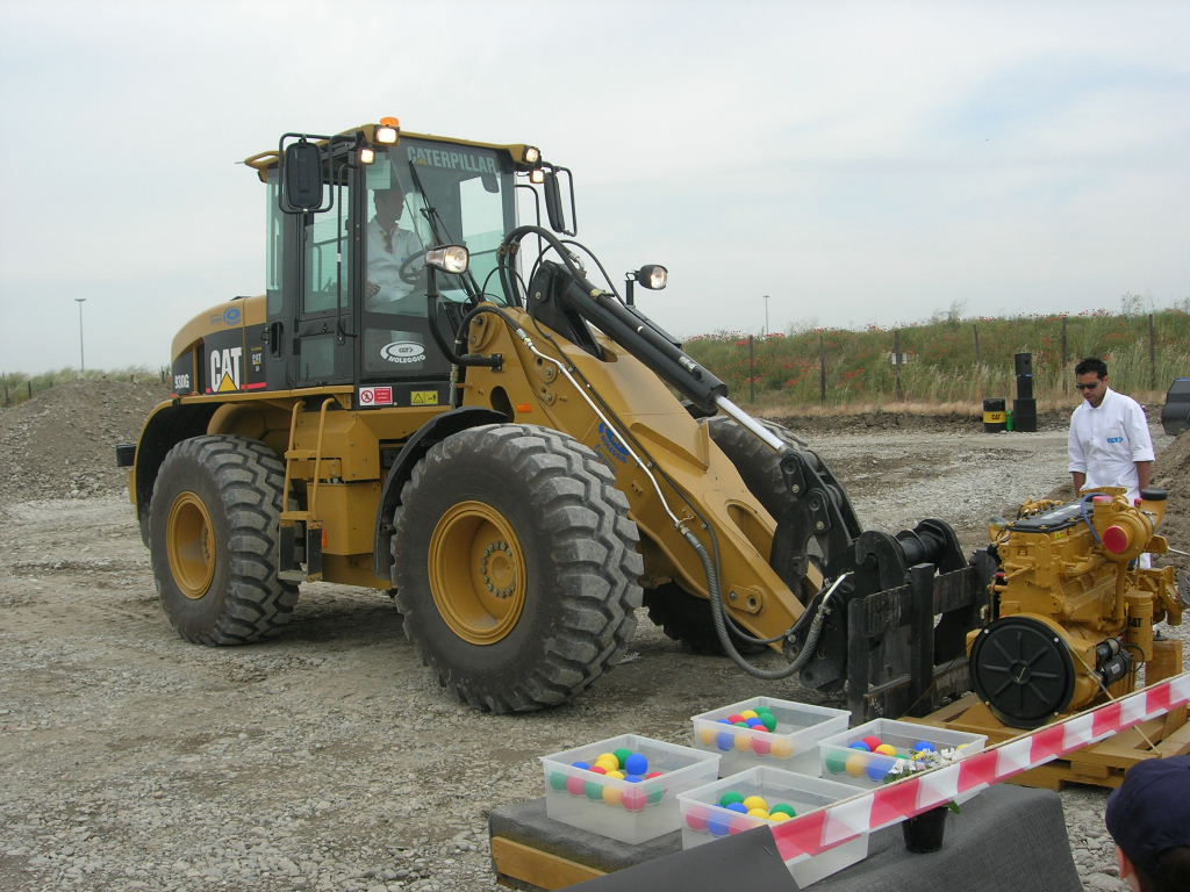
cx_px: 595
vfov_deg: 37.7
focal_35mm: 38
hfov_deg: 49.0
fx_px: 1306
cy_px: 446
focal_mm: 7.8
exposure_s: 1/397
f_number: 4.8
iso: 64
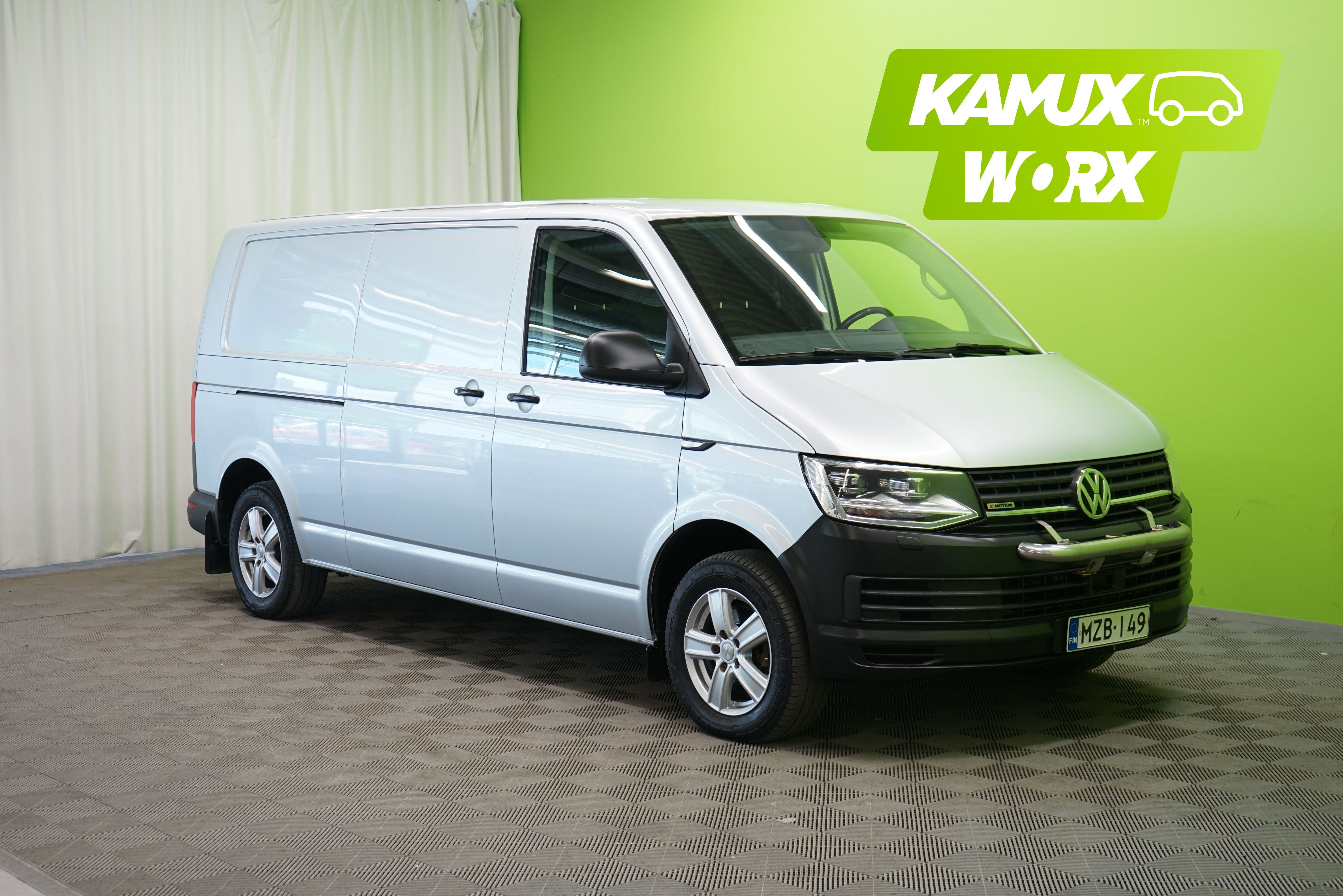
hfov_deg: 41.1
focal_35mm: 48
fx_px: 1791
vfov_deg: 28.1
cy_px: 448
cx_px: 672
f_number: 5.6
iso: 800
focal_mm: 48
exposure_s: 1/50
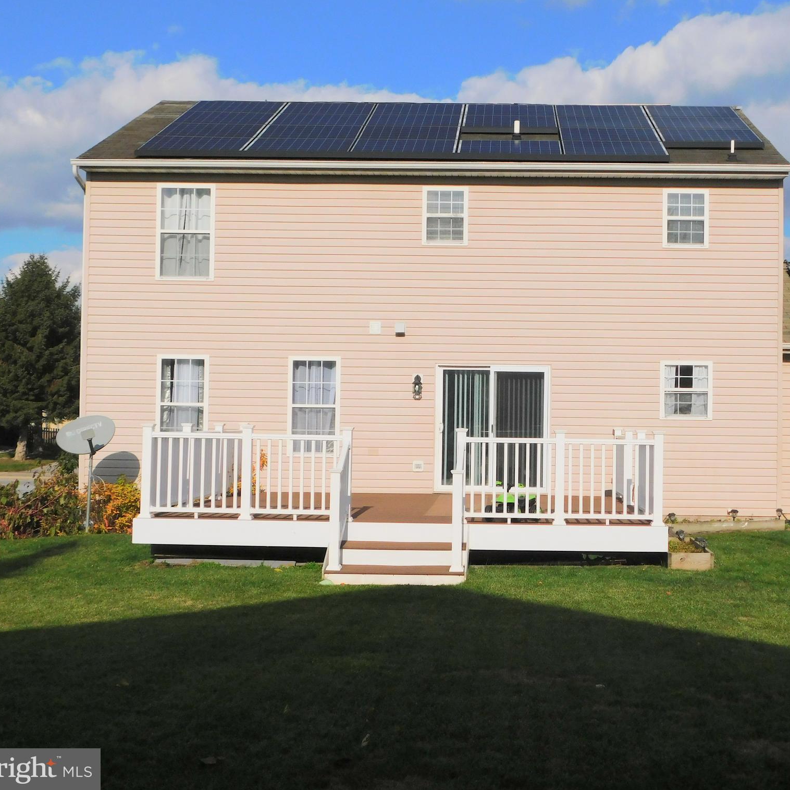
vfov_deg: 39.2
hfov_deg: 38.9
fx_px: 1110
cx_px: 504
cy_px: 391
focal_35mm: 43
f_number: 7
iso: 125
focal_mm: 6.3
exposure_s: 1/1000
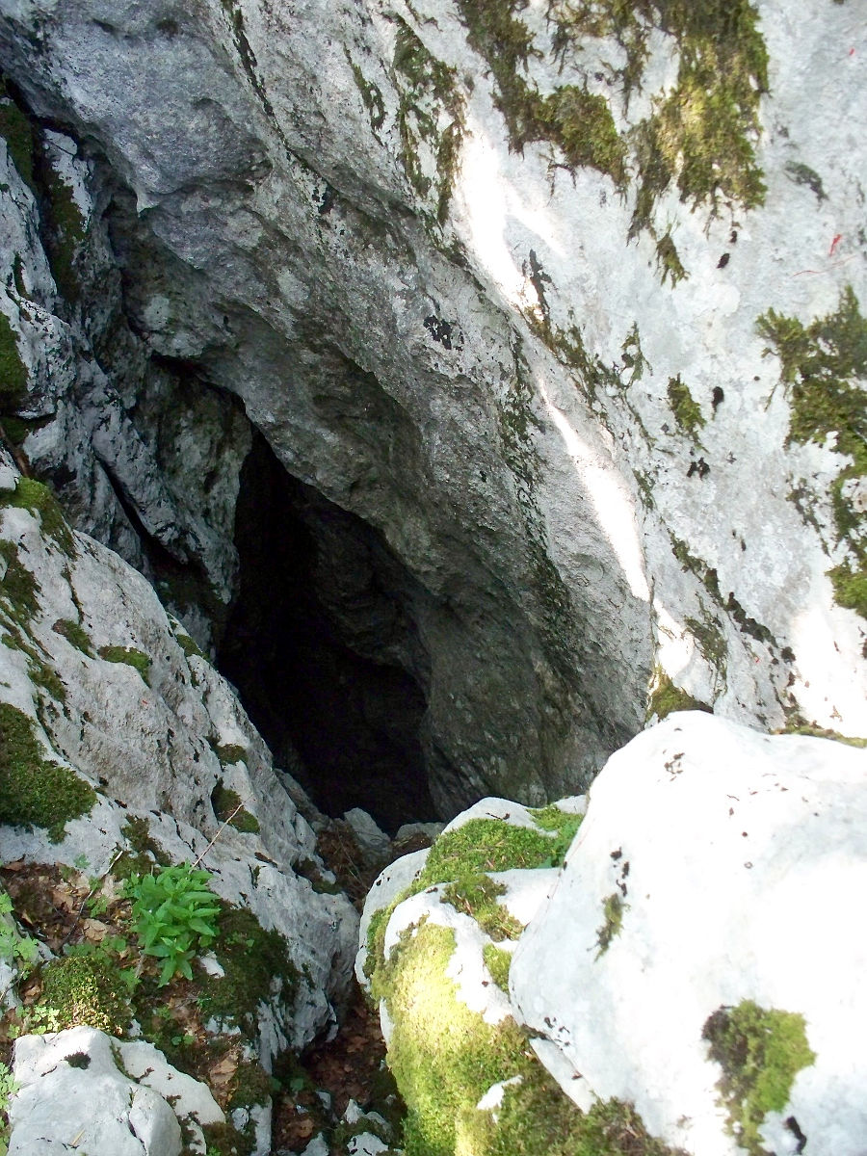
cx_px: 434
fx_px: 1202
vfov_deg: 51.4
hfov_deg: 39.7
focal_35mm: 36
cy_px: 578
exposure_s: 1/60
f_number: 2.8
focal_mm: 7.54
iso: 400
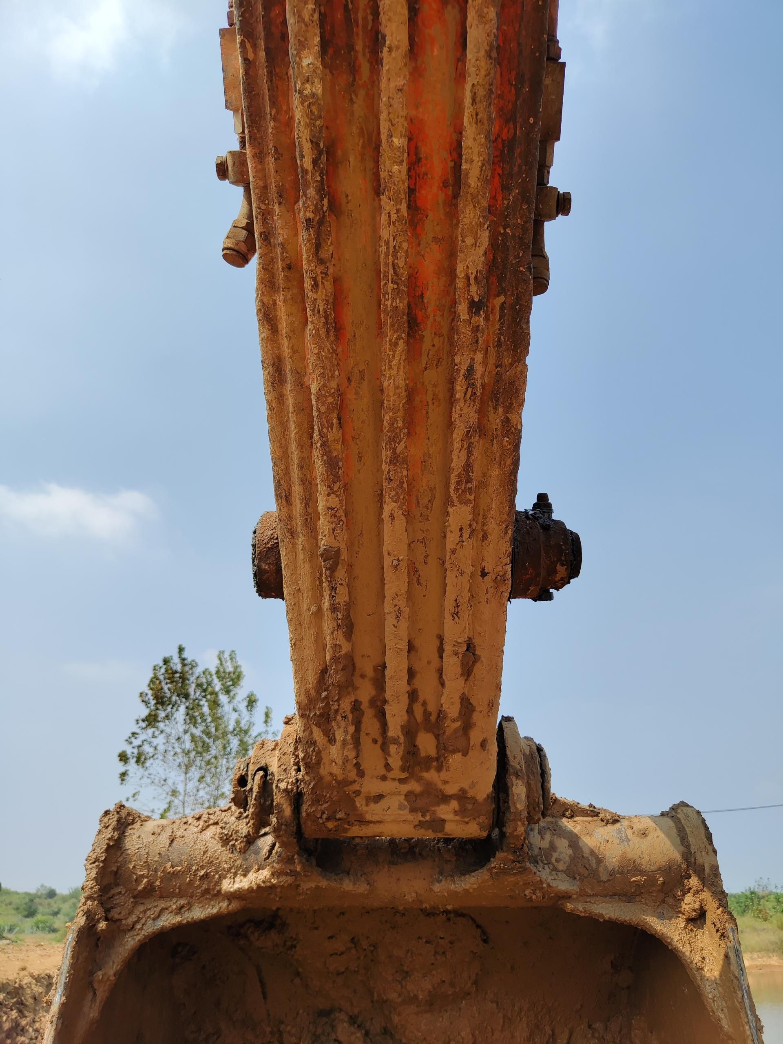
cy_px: 522
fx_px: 724
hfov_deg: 56.8
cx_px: 392
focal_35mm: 24
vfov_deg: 71.6
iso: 50
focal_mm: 5.59
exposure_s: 1/5000
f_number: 1.88
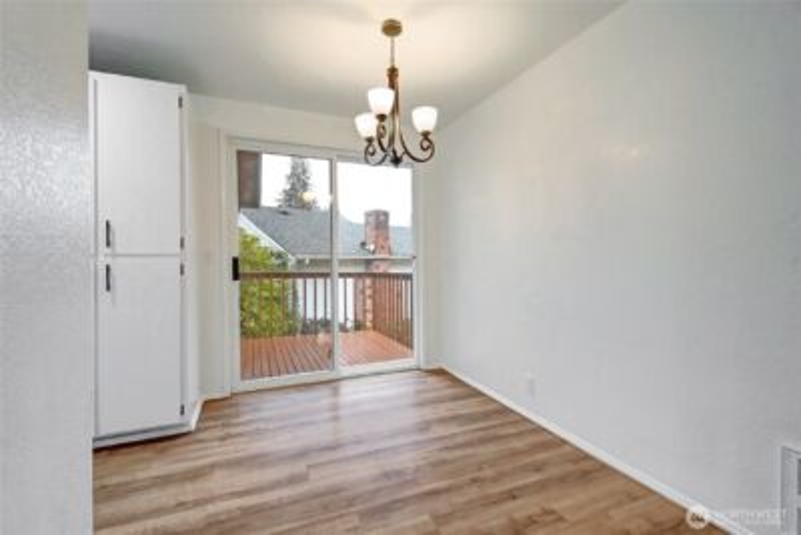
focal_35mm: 15
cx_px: 400
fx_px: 334
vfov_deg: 77.4
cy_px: 268
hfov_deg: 100.4
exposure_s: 1/8
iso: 3200
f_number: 11
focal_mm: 10
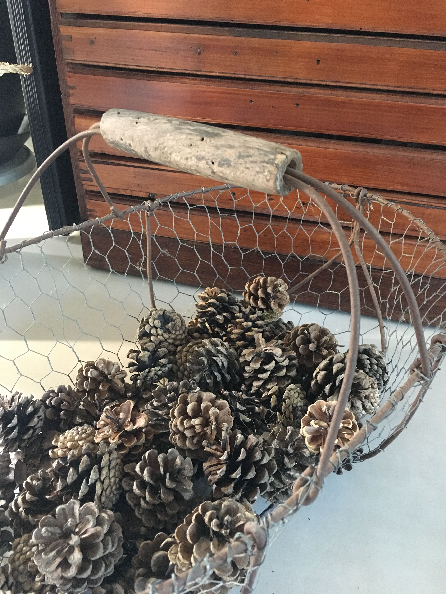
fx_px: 498
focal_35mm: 29
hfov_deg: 48.2
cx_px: 223
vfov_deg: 61.7
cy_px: 297
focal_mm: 4.15
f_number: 2.2
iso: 320
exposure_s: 1/17
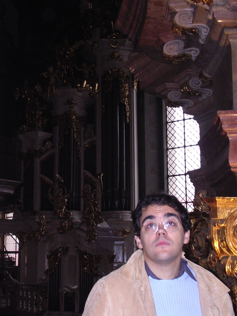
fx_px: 548
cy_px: 158
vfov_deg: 32.2
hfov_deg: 24.4
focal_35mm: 60
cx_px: 118
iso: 400
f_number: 3.4
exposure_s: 1/60.1
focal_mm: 9.1
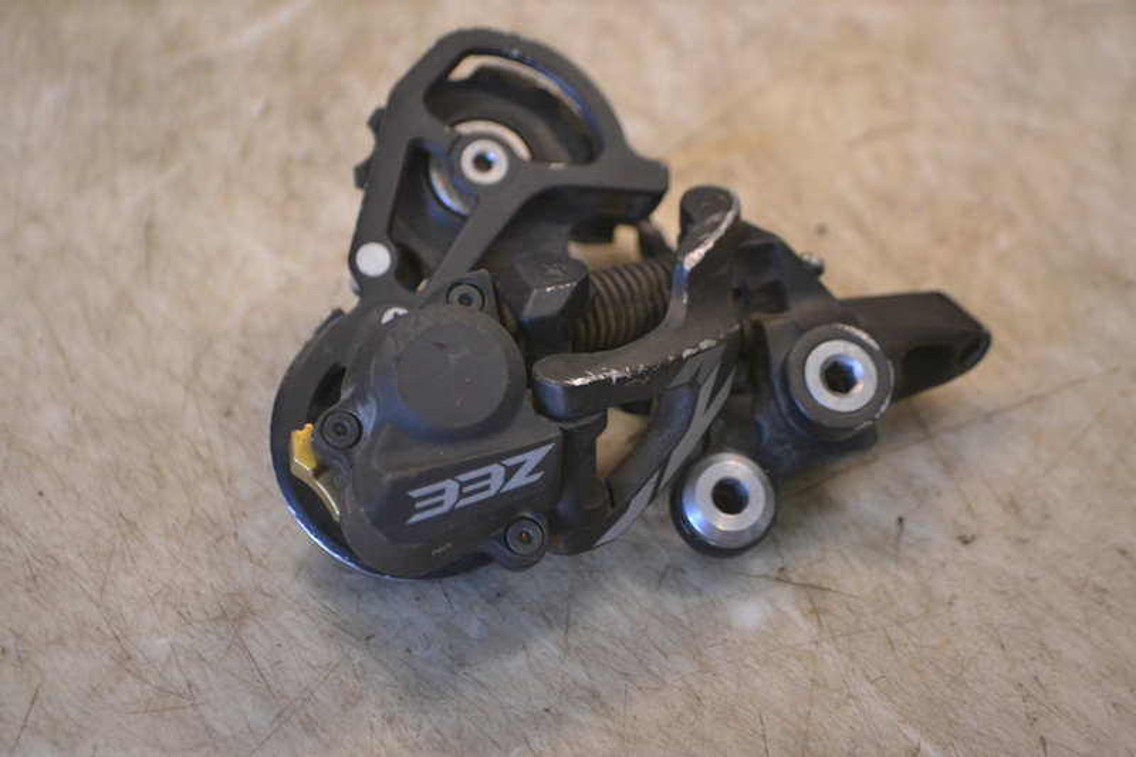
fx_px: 2129
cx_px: 568
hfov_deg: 29.9
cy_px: 378
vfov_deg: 20.2
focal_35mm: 68
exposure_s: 1/60
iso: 2200
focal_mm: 45
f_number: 5.3
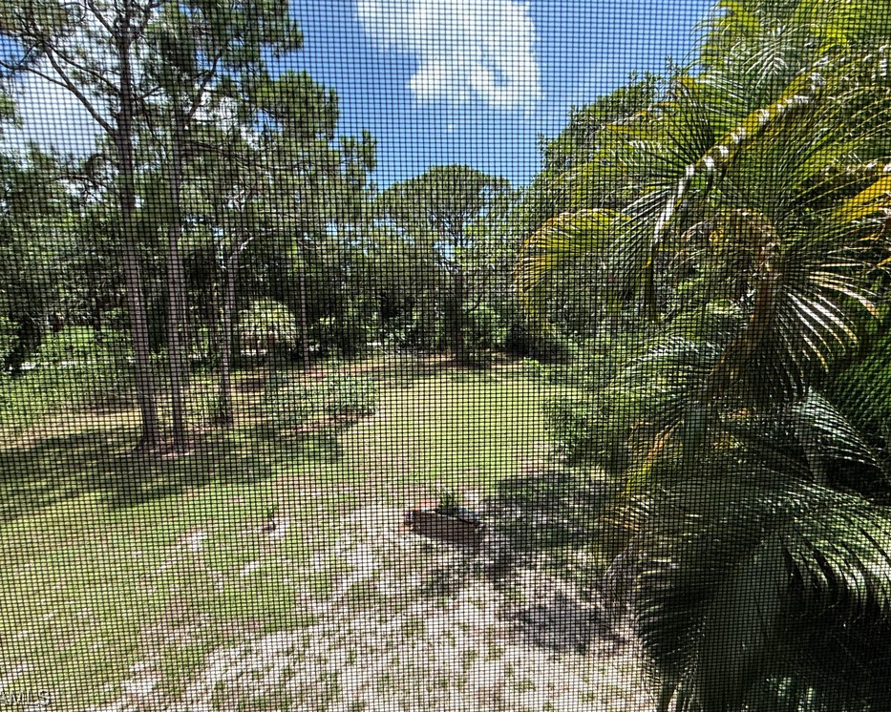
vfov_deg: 84.0
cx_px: 422
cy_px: 352
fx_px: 395
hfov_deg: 96.7
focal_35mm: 15
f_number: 2.2
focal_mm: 2.22
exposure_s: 1/416
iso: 50
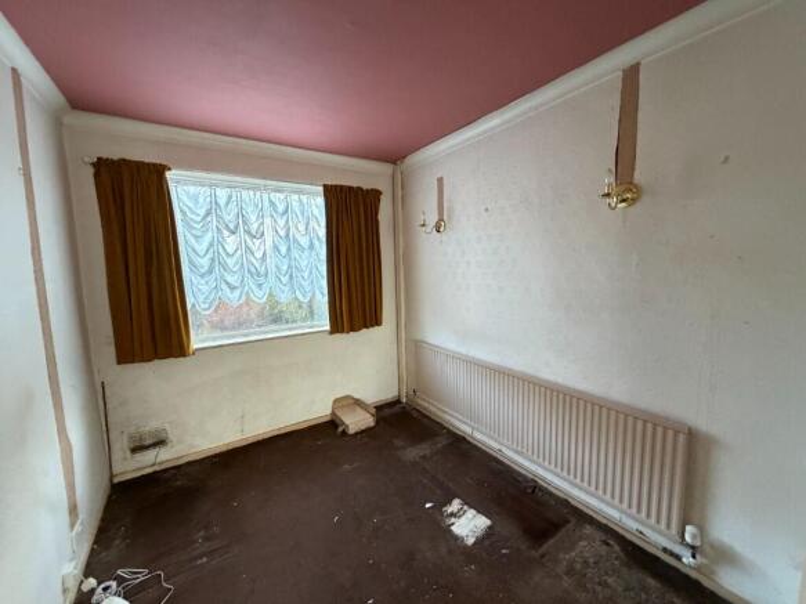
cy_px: 302
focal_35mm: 14
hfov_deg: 102.1
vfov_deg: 85.7
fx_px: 326
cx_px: 403
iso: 500
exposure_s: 1/60
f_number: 2.2
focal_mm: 2.22
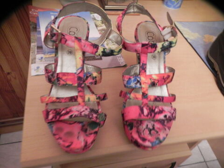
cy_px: 84
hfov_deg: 67.3
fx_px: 168
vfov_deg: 53.1
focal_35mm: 26
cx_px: 112
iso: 400
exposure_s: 1/3.9
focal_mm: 4.6
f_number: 2.8
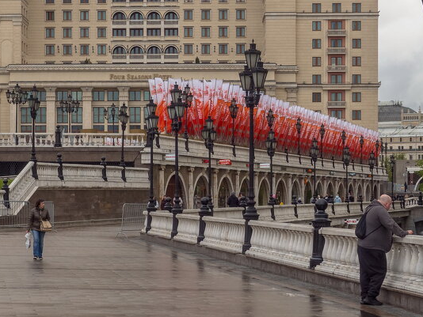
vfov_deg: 13.1
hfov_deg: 17.5
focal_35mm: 112
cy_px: 7
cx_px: 145
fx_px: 1369
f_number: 8
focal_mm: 28
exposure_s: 1/320
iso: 250
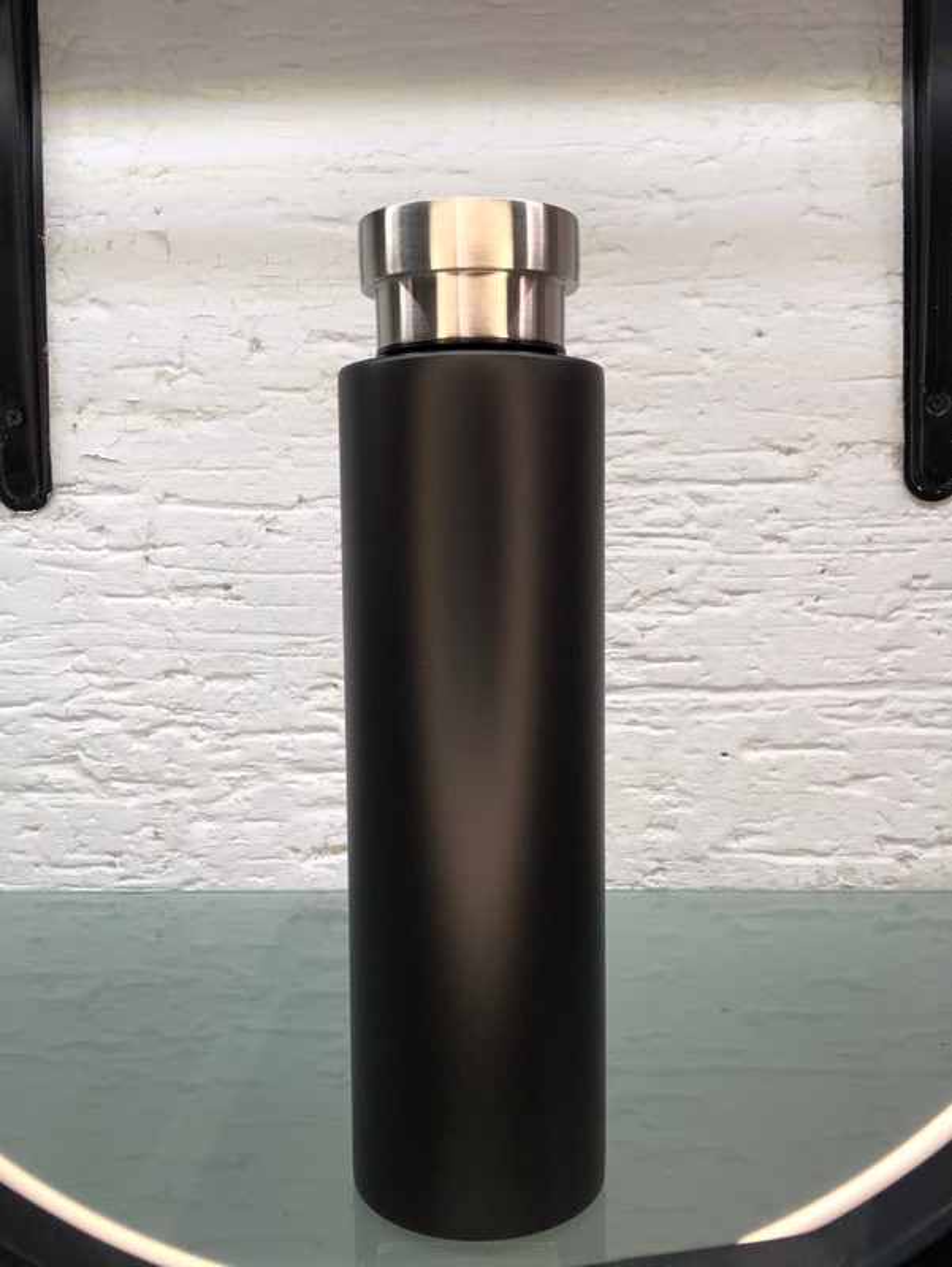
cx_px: 476
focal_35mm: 32
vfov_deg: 56.8
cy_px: 634
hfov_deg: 44.2
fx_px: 1172
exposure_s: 1/123
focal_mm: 2.87
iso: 20
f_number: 2.2
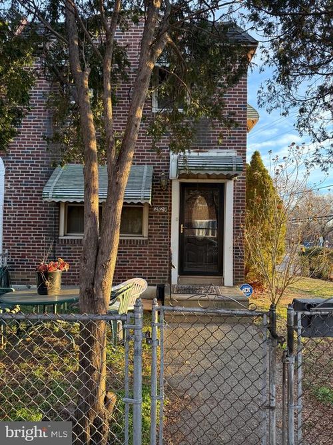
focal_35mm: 24
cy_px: 222
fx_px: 308
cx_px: 166
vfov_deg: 71.6
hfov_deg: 56.8
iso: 125
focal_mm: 6.76
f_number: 1.78
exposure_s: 1/230
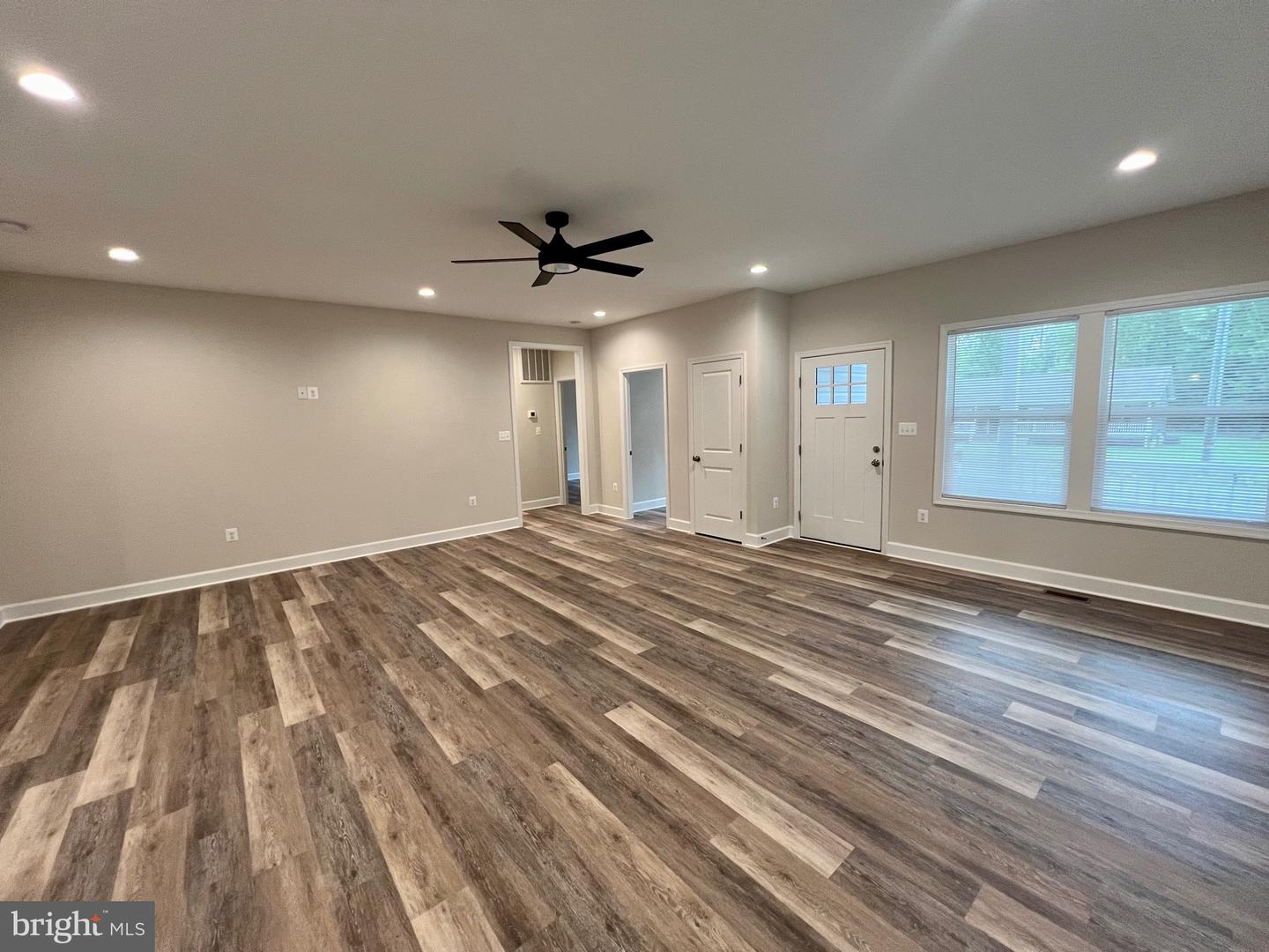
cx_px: 634
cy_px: 476
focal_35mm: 13
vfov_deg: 89.9
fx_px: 477
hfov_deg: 106.2
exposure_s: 1/60
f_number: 1.8
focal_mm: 1.57
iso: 160
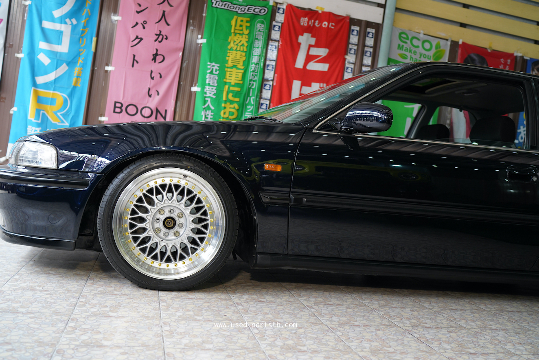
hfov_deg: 51.9
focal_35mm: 37
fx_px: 554
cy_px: 183
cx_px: 262
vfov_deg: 36.0
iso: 250
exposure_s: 1/40
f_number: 2.8
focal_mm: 35
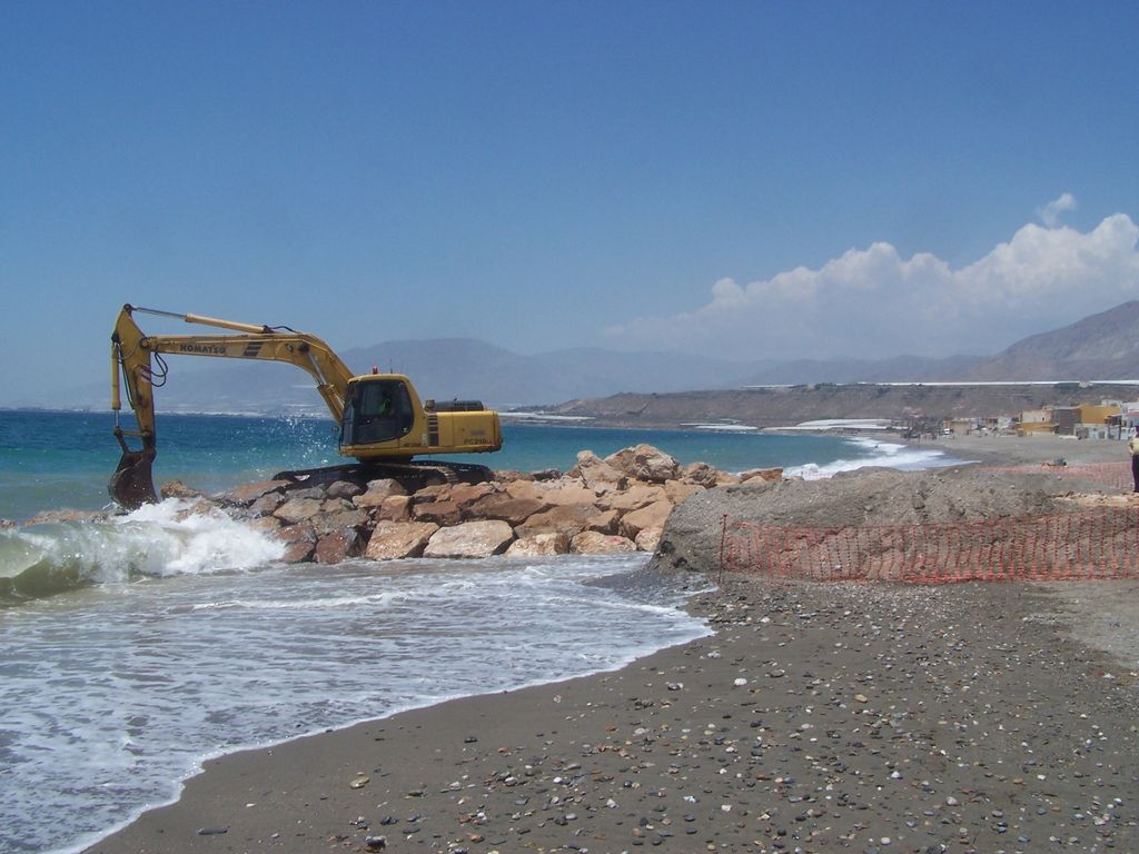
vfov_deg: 37.7
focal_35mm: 38
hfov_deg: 49.0
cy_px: 427
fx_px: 1250
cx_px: 570
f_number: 5.6
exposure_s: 1/750
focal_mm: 6.3
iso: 80
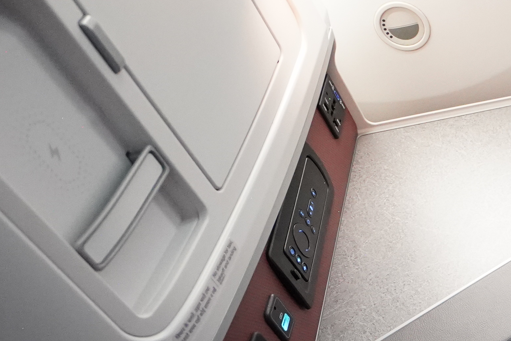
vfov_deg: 20.9
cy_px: 365
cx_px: 882
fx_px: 880
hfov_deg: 22.2
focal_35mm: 62
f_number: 4
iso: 6400
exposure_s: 1/160
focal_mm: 16
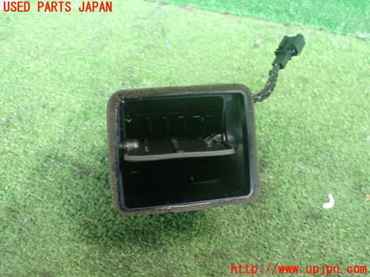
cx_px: 185
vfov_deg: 46.8
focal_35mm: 30
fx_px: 321
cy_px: 138
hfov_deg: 60.0
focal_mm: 5.4
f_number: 2.3
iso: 800
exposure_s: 1/30
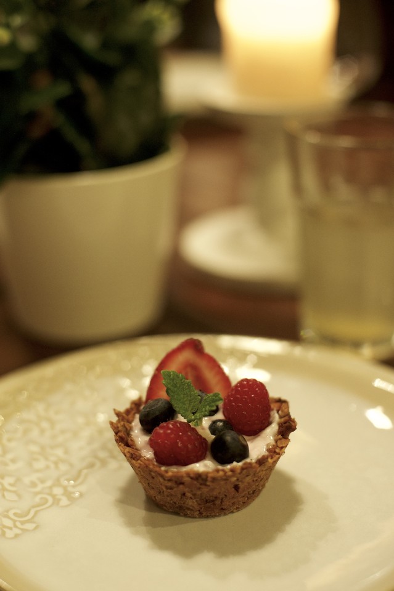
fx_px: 822
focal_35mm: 50
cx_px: 197
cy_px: 296
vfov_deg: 39.6
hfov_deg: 27.0
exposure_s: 1/125
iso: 1250
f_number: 2.8
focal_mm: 50
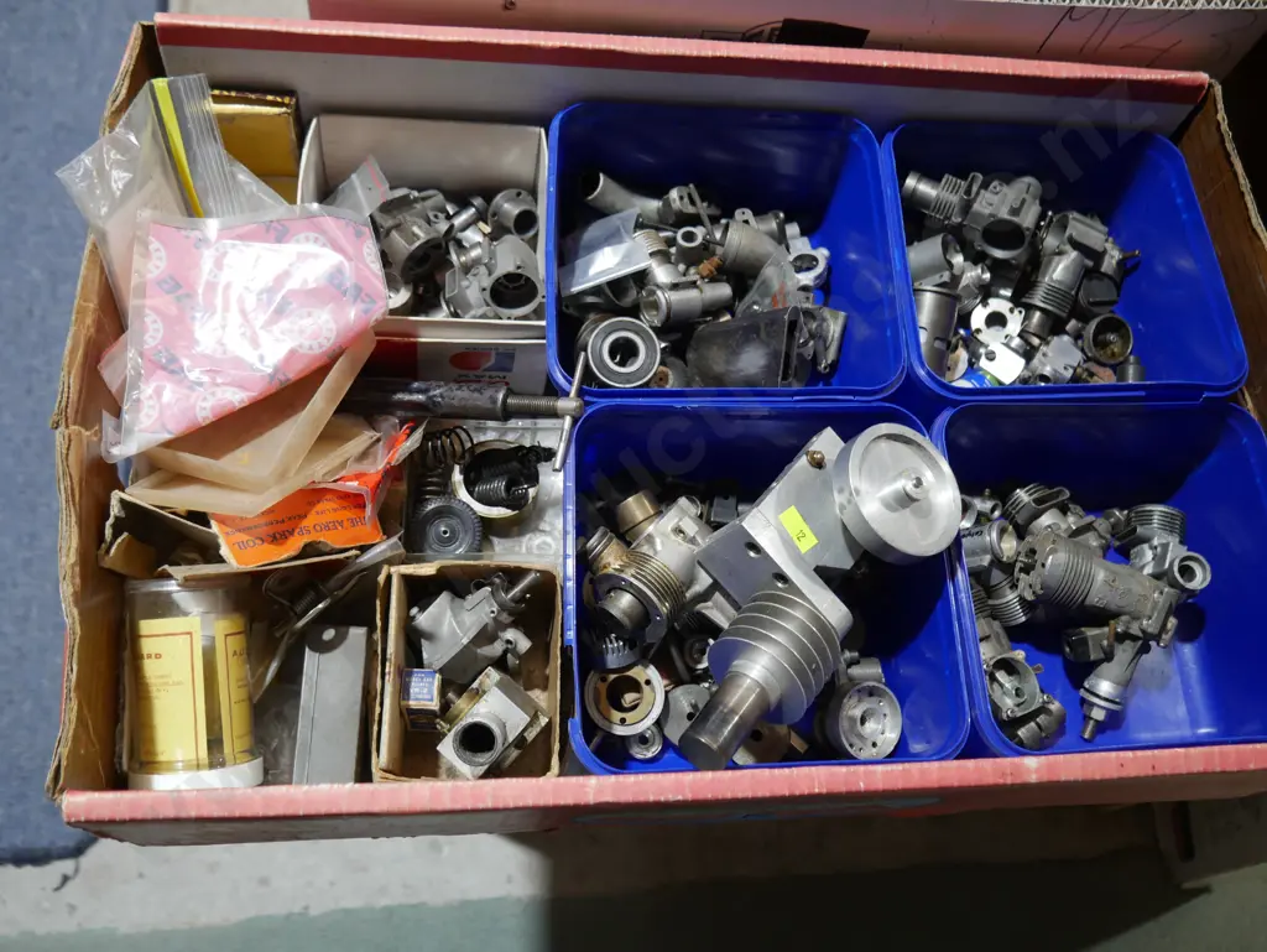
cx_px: 634
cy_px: 476
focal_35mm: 32
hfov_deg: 56.8
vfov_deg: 44.2
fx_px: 1172
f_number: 3.6
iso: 400
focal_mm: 16
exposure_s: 1/60
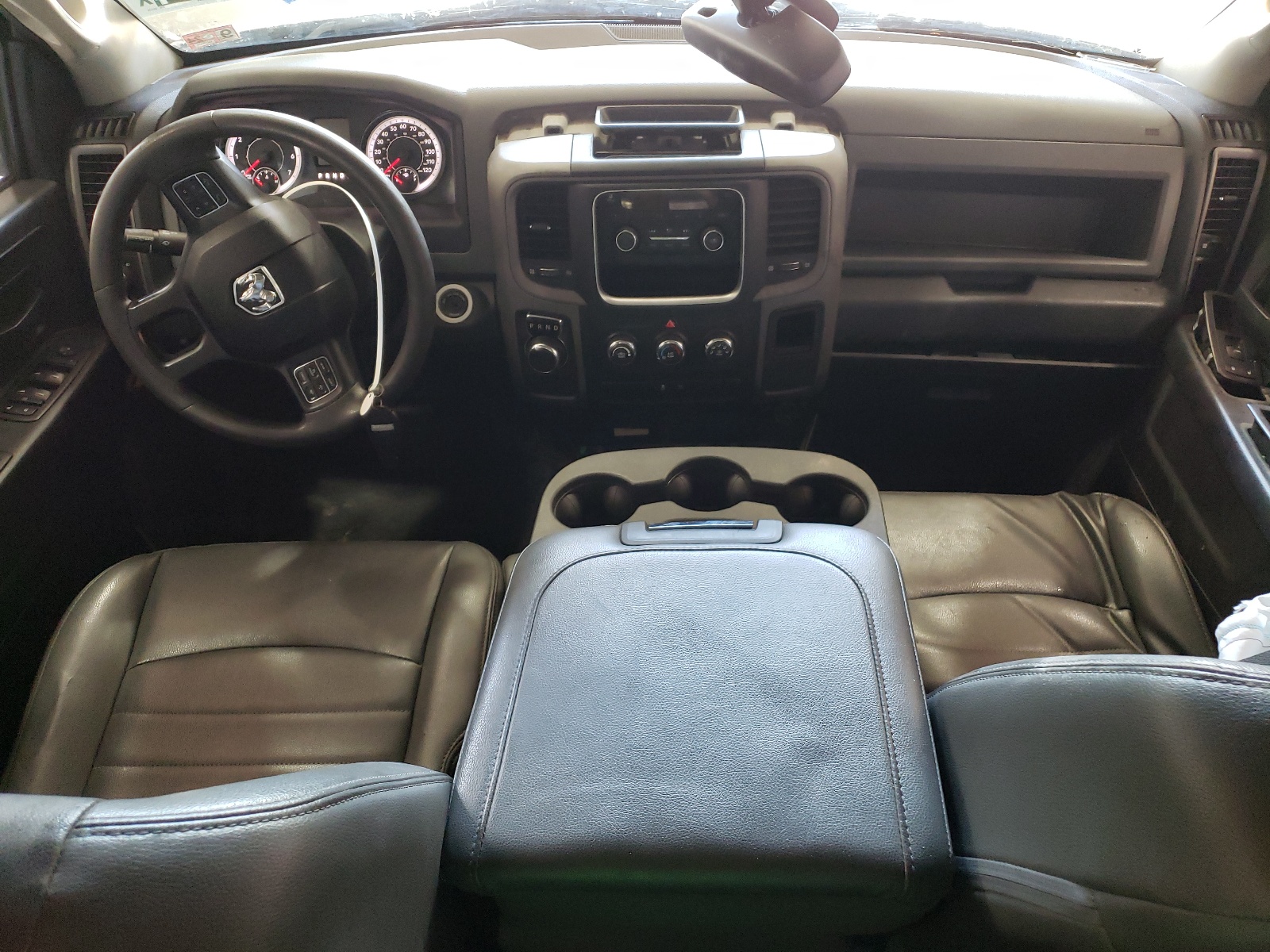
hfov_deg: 67.3
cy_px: 476
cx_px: 635
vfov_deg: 53.1
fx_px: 954
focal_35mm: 26
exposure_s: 1/60.2
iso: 231
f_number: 1.5
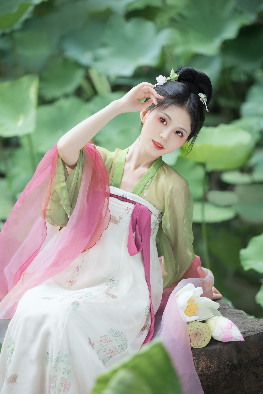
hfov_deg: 9.7
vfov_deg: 14.4
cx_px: 132
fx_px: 1556
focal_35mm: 142
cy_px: 197
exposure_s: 1/800
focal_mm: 142
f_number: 2.8
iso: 320
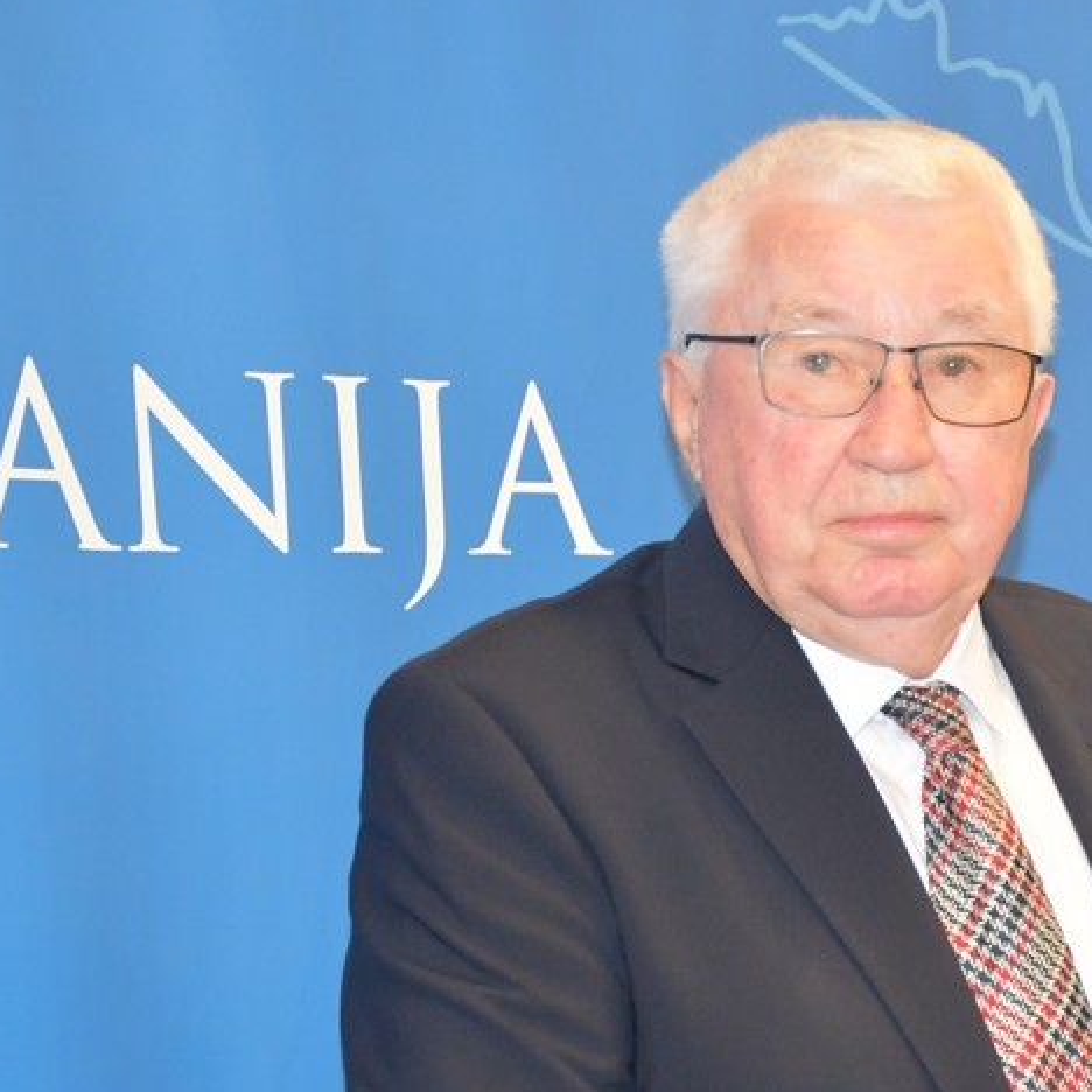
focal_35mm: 134
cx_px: 1101
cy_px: 774
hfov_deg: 12.9
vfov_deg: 13.0
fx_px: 4783
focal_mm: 48
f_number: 4.5
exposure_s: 1/60
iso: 1800
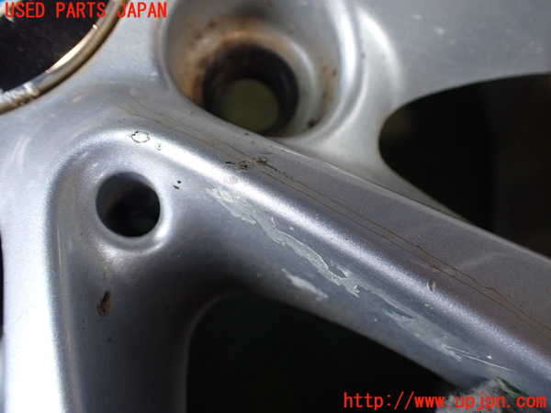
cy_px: 206
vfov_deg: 46.8
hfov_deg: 60.0
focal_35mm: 30
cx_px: 276
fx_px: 478
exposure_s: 1/125
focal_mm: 5.4
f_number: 2.3
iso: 320
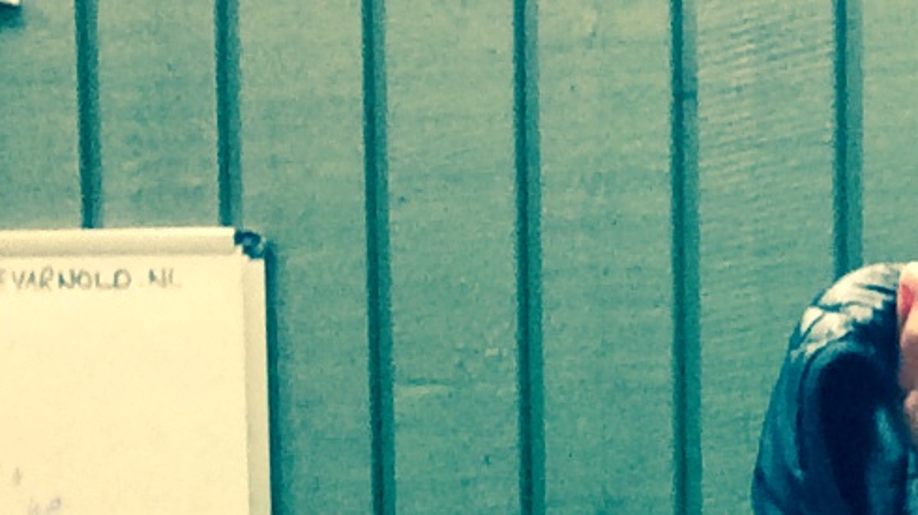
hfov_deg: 21.0
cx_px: 1120
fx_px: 2287
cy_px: 719
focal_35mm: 94
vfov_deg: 12.4
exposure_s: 1/15
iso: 400
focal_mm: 2.15
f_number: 2.4
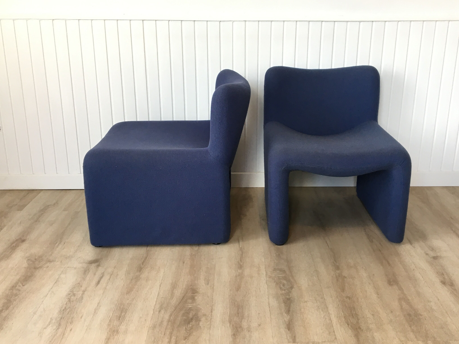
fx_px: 477
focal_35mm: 36
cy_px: 148
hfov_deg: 51.3
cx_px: 243
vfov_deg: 39.6
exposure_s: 1/30
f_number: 2.2
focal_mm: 4.15
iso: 50
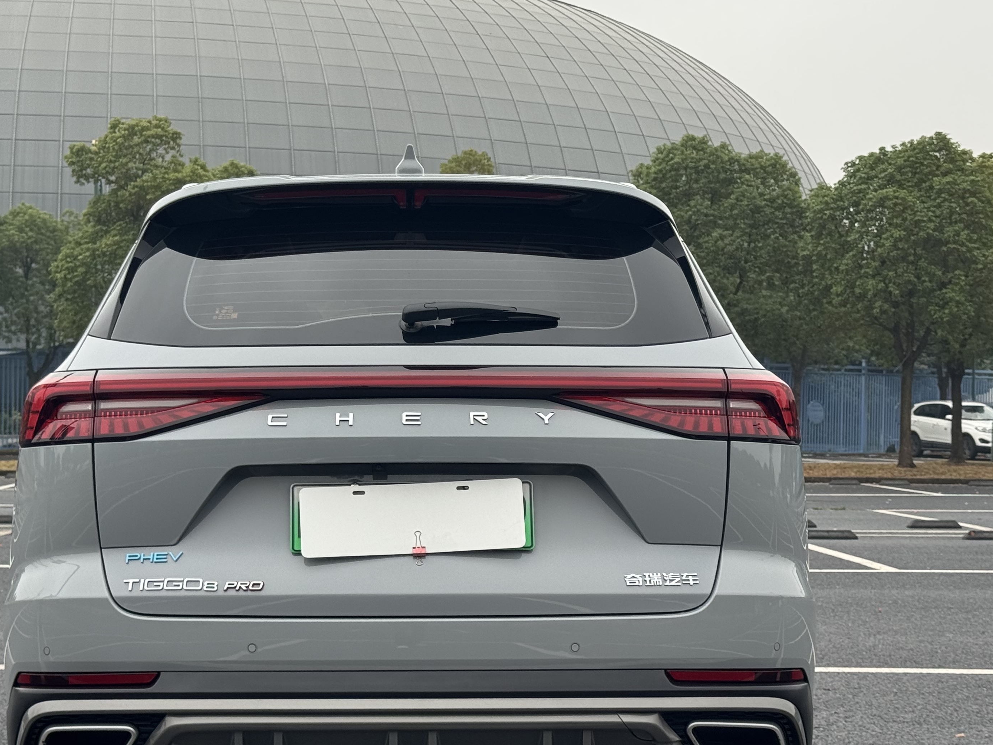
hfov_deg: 27.7
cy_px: 432
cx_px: 422
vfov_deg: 21.0
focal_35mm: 70
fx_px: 2008
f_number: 1.78
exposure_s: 1/507
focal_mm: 6.76
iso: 64
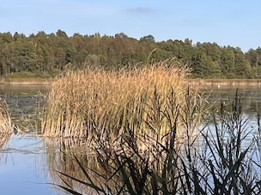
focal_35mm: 123
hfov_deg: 15.5
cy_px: 74
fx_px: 927
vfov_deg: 12.0
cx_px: 304
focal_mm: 5.1
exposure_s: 1/3521
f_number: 1.6
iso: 50
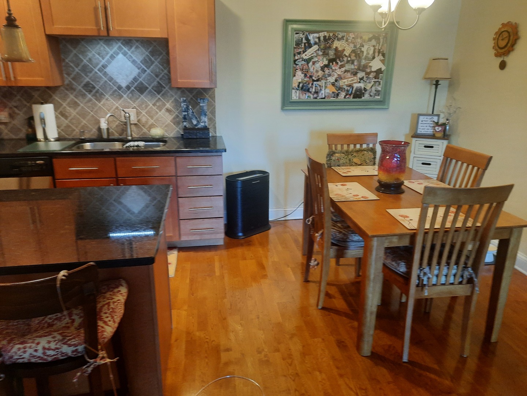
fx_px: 381
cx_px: 264
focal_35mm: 25
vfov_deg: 54.9
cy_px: 198
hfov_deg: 69.4
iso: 250
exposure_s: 1/40
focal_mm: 4.6
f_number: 2
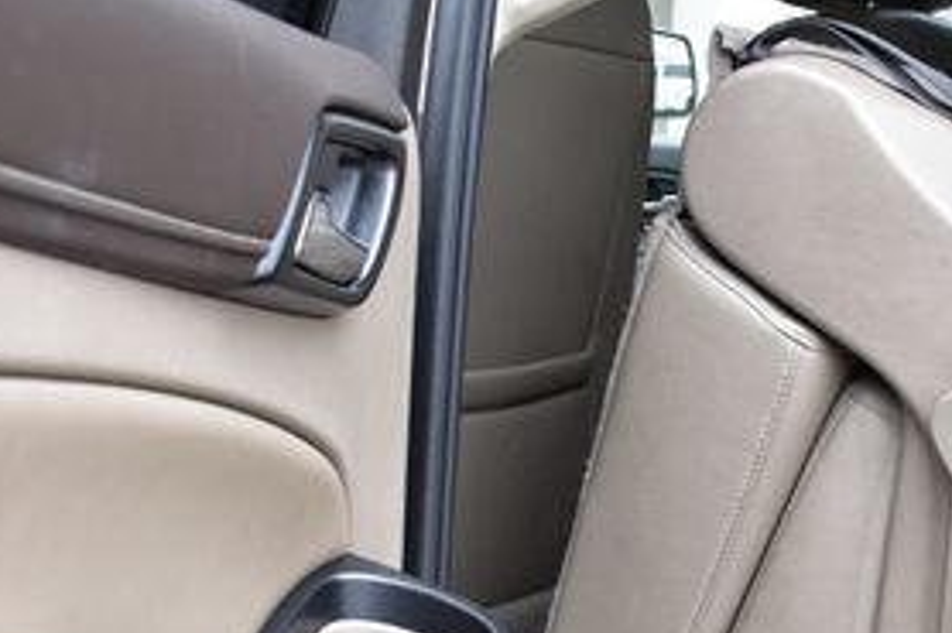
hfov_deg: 25.0
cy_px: 695
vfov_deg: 17.3
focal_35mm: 76
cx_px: 1017
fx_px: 2009
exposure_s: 1/40
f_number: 7.1
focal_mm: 22
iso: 400
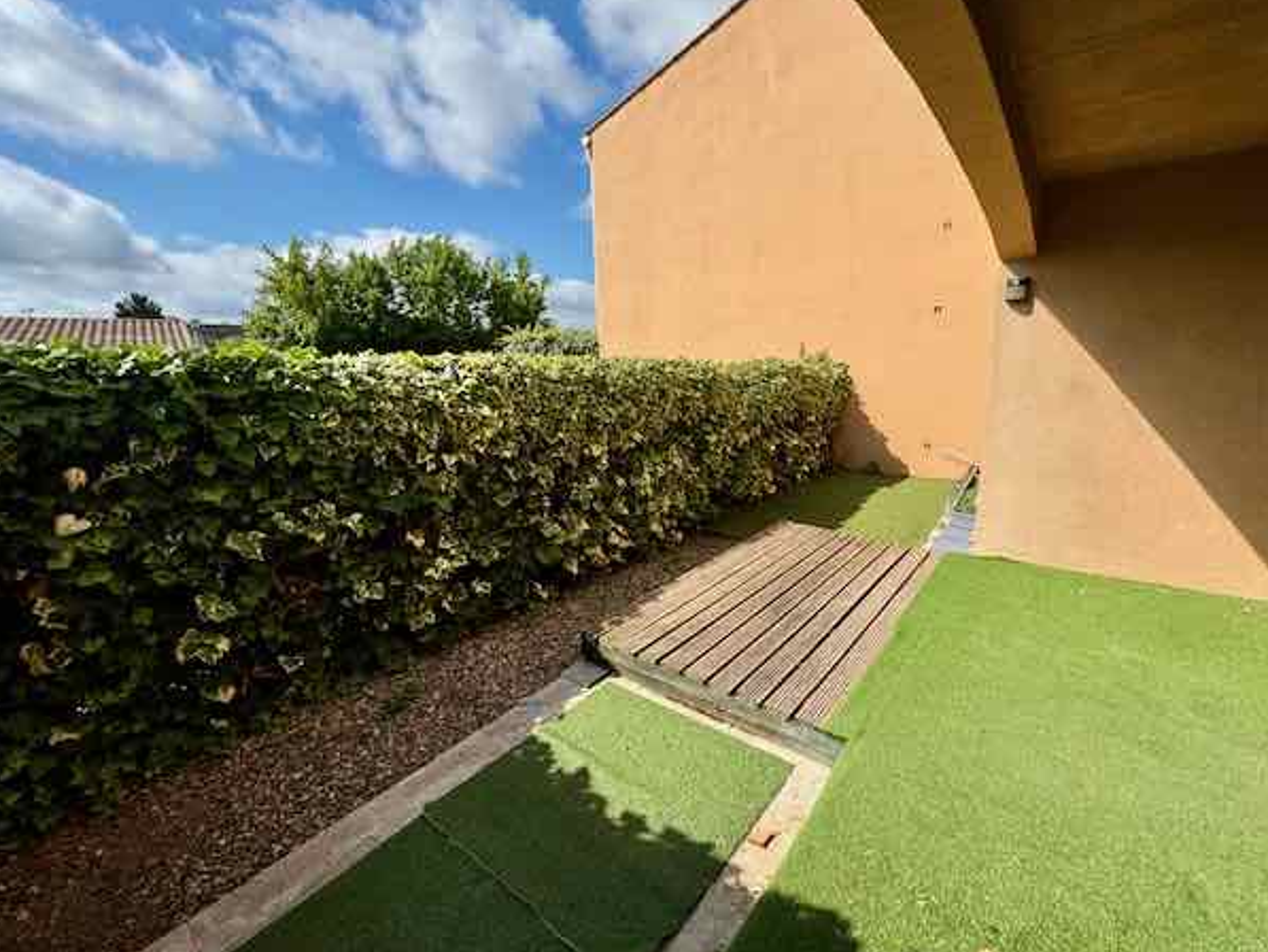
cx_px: 663
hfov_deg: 98.1
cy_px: 461
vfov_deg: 81.7
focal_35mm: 15
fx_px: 550
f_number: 2.2
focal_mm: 2.22
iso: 50
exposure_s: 1/1832
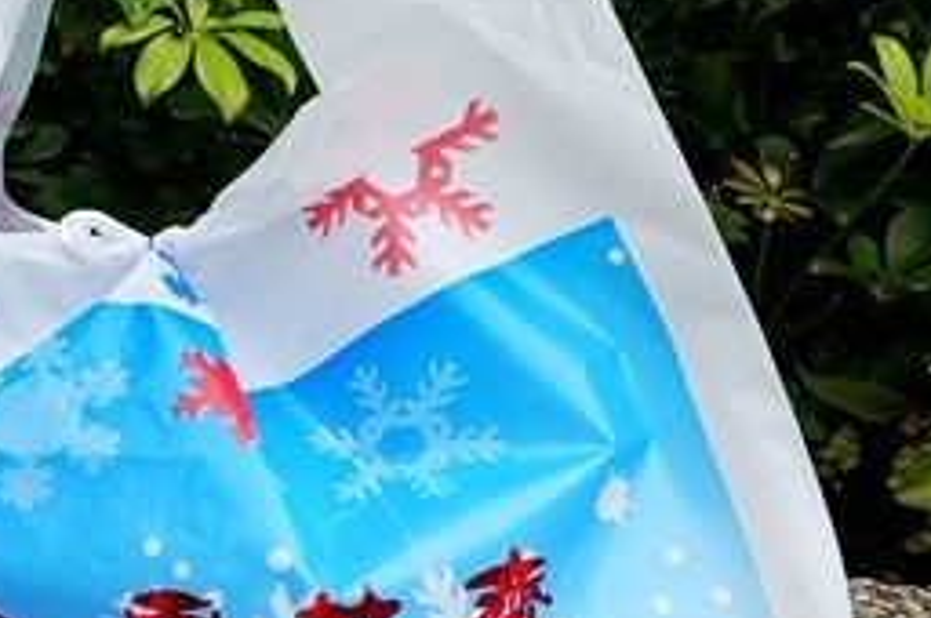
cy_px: 296
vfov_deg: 22.2
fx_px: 1576
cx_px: 109
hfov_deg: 31.5
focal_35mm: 61
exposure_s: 1/250
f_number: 4
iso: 125
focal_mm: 9
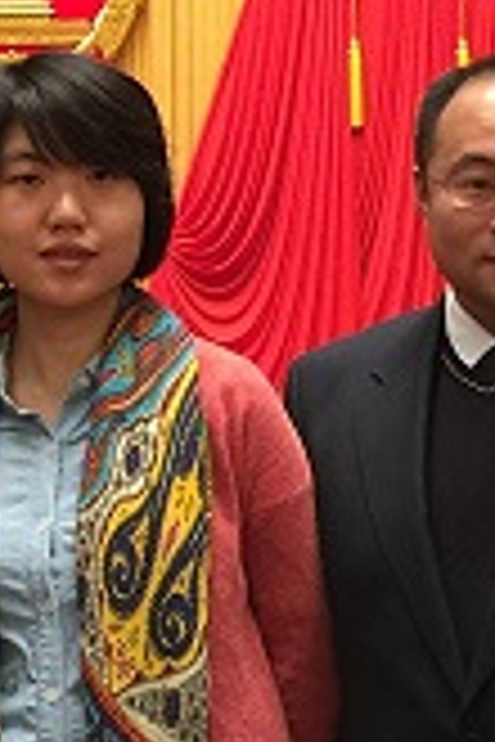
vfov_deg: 17.3
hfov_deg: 11.5
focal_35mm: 117
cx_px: -90
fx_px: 2413
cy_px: 81
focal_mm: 4.15
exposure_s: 1/17
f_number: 2.2
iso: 80
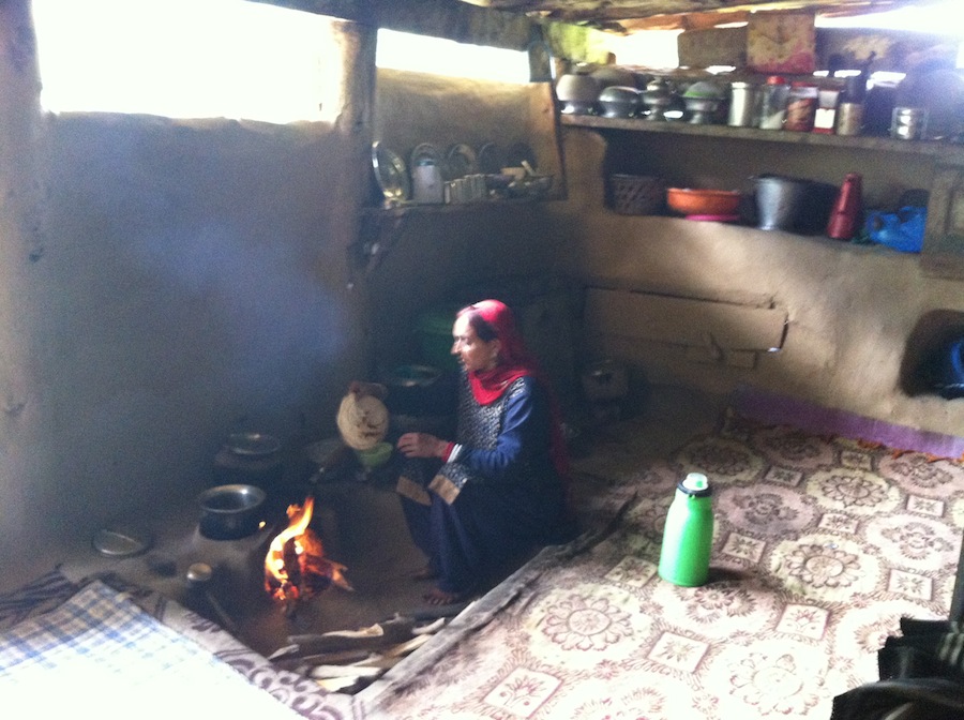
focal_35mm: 35
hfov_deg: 52.7
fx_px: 973
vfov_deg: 40.6
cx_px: 482
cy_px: 360
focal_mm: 3.85
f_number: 2.8
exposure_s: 1/15
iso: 500
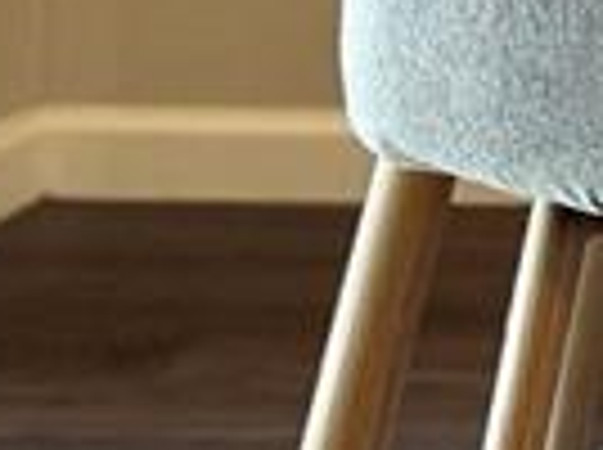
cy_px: -605
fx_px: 3199
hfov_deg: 9.4
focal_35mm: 184
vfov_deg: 7.5
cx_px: 1521
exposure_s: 1/120
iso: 160
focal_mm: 6.76
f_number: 1.78
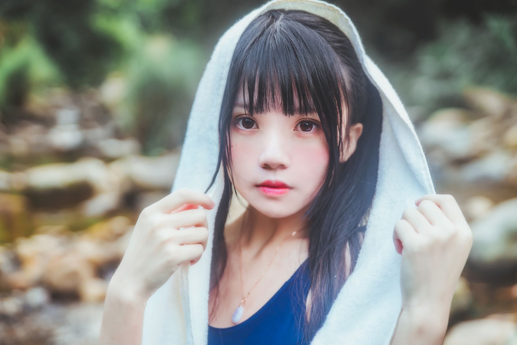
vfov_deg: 19.5
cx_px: 258
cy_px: 172
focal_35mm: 70
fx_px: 1005
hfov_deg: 28.8
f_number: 2.8
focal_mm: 70
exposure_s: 1/80
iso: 640
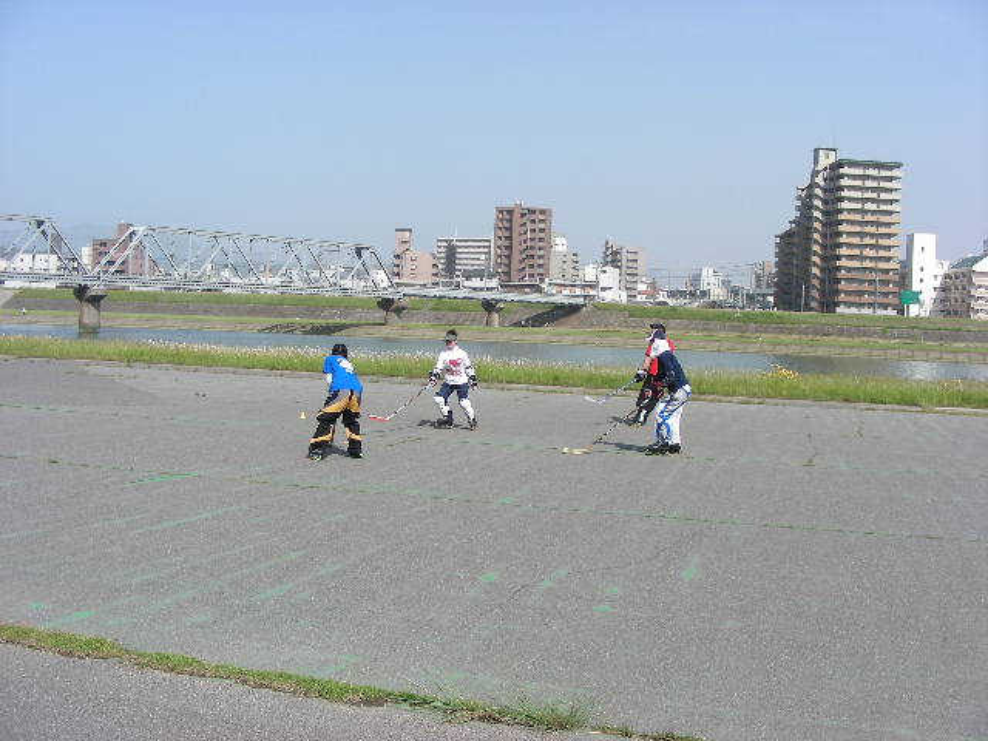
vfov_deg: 37.7
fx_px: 1085
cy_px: 370
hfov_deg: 49.0
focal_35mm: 38
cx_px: 494
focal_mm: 6.3
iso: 50
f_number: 4
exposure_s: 1/410
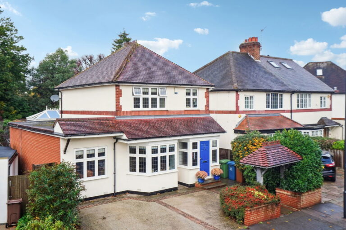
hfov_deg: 54.4
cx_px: 173
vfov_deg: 37.9
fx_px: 336
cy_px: 115
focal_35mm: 35
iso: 320
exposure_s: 1/125
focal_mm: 35
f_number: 6.3
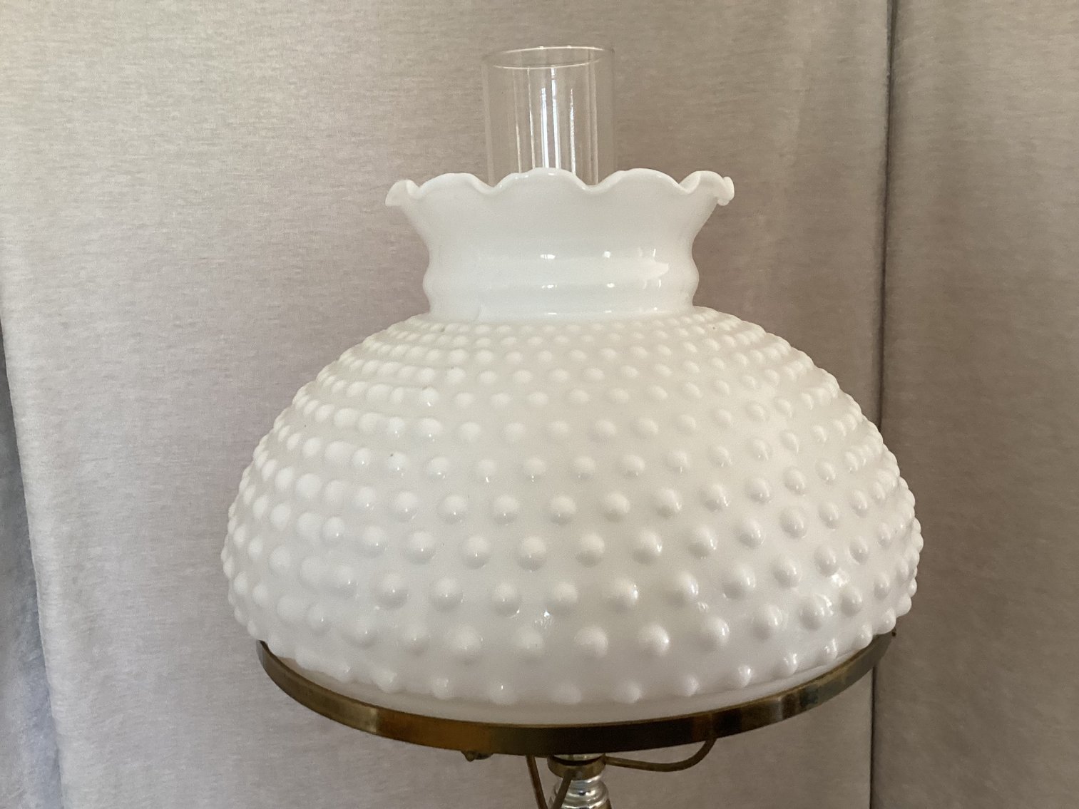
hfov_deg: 58.3
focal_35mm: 31
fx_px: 966
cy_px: 404
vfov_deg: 45.4
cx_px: 540
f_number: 2.4
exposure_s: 1/60
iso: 250
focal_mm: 3.3
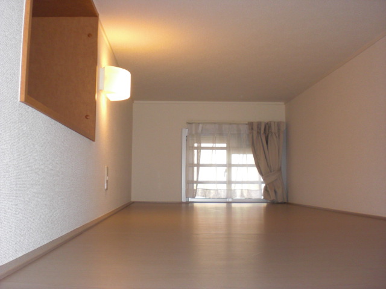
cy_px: 144
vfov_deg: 37.7
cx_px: 193
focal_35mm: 38
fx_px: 424
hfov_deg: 49.0
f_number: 3.1
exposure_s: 1/60
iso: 200
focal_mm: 6.3
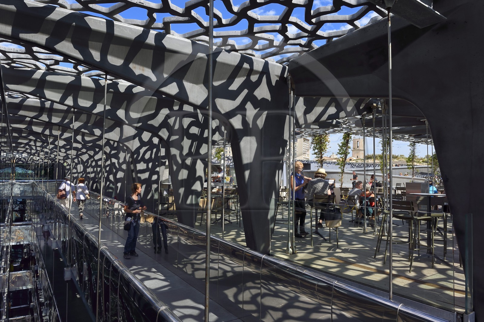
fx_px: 322
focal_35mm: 24
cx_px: 242
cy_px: 161
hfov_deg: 73.8
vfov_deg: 53.1
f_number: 13
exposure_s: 1/200
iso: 200
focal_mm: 24
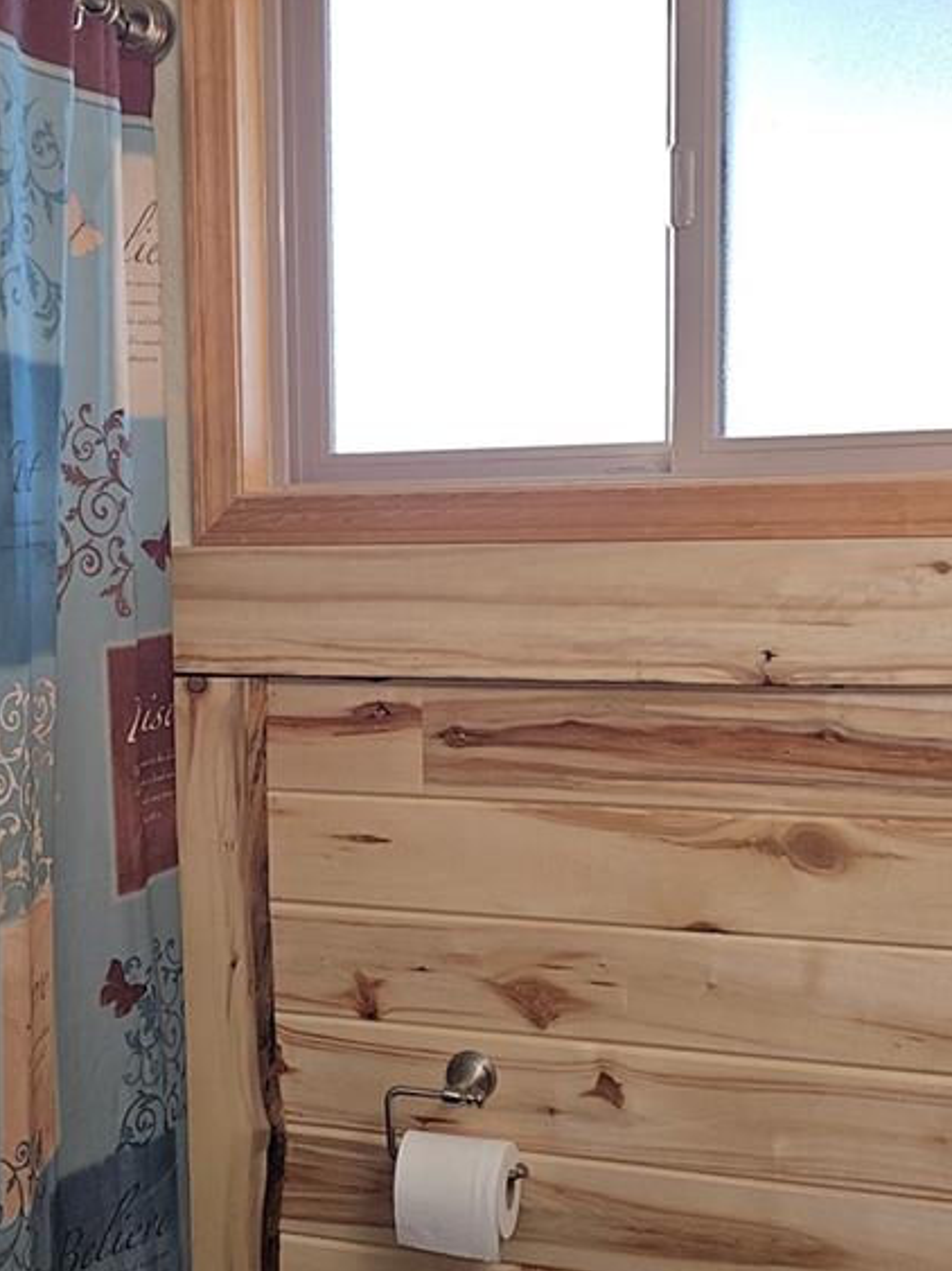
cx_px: 271
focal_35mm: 49
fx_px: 1797
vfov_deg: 38.9
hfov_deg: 29.3
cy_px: 693
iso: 20
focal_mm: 6.3
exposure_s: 1/60
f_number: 1.7
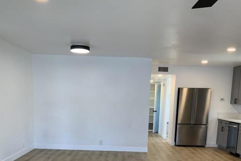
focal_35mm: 41
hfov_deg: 47.4
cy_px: 144
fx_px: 274
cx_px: 120
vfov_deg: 31.2
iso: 40
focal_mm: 3
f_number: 1.8
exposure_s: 1/60
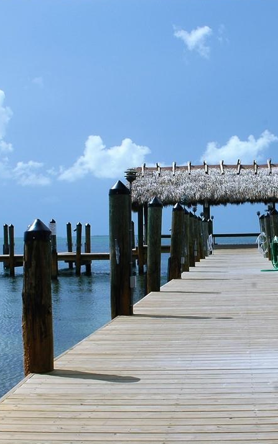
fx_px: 788
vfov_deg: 31.5
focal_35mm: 65
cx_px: 211
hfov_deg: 19.9
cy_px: 220
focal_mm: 28
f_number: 11
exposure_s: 1/500
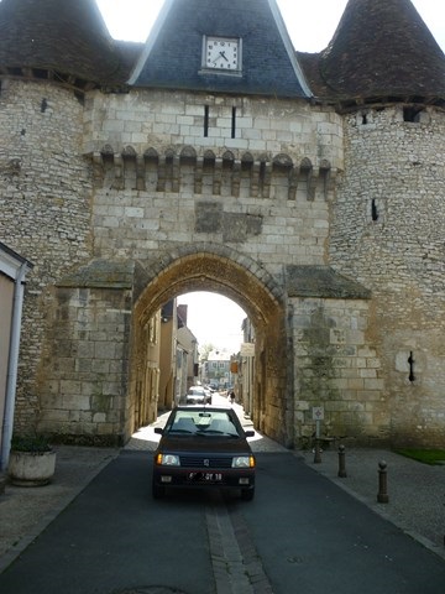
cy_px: 297
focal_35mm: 29
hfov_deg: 48.2
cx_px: 222
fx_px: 497
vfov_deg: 61.7
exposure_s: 1/320
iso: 80
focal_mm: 5.2
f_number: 3.3
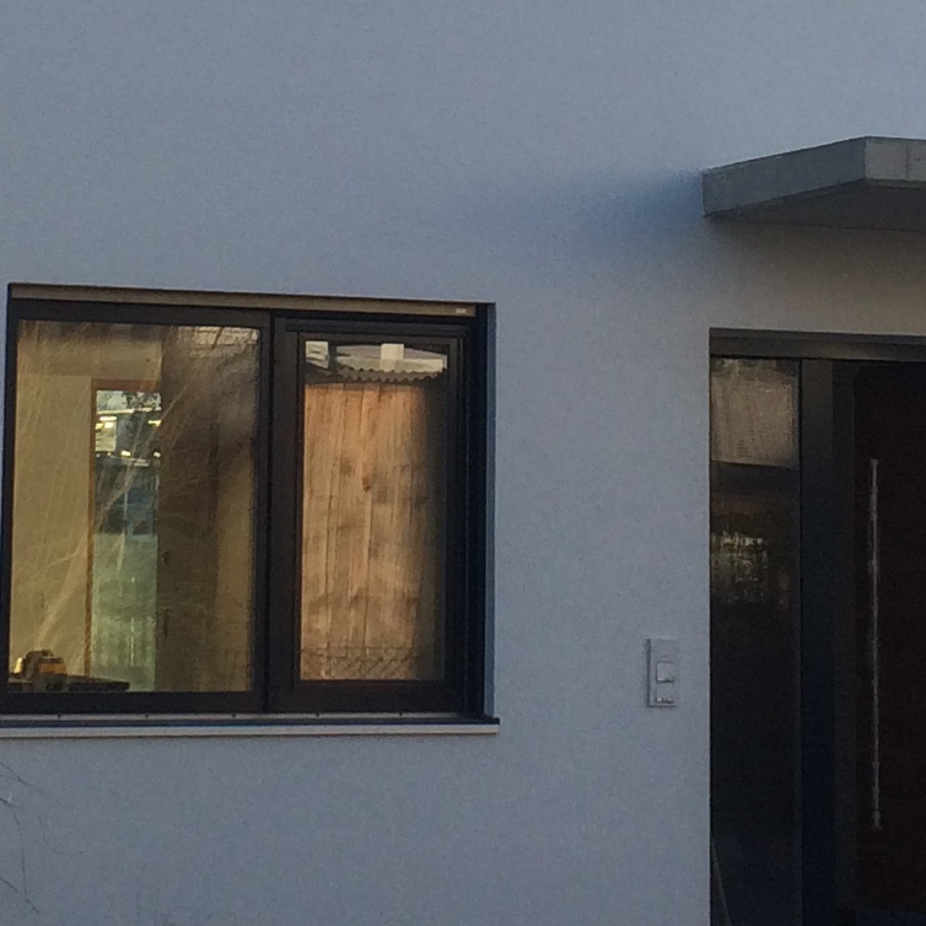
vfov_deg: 15.5
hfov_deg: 15.7
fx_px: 3359
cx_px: 409
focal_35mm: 111
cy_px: 107
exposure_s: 1/733
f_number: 2.2
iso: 32
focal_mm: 4.15
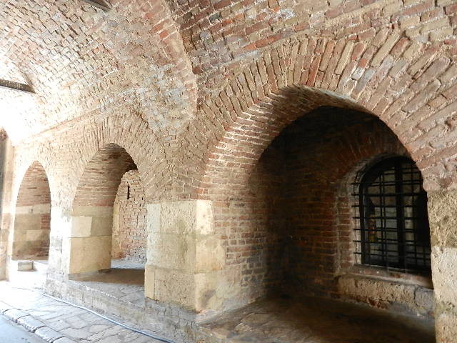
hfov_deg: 69.4
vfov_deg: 54.9
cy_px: 172
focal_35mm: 25
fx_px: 330
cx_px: 228
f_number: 3.5
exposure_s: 1/25
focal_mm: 4.5
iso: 400
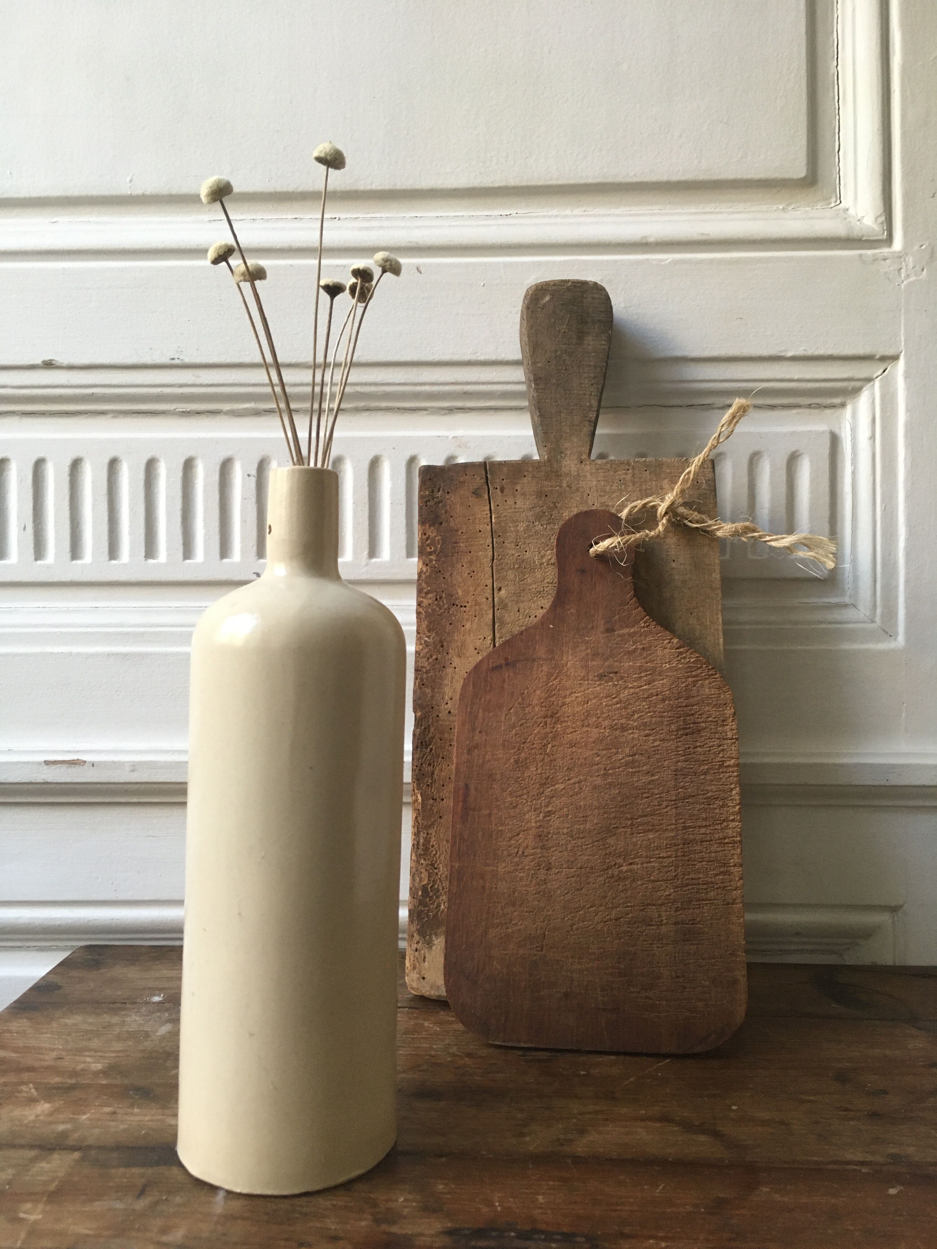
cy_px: 624
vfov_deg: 61.7
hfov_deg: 48.2
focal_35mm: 29
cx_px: 468
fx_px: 1047
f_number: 2.2
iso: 160
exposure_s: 1/33
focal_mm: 4.15
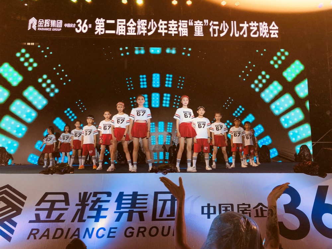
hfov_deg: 63.5
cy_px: 124
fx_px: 268
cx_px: 166
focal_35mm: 28
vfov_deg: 49.7
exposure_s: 1/484
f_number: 1.8
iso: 20
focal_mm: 4
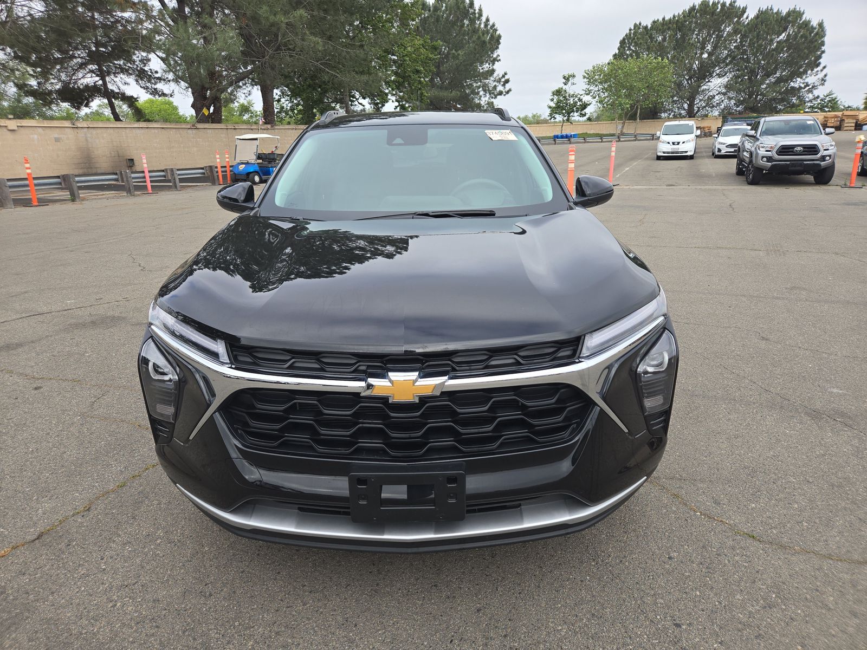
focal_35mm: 23
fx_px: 576
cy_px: 325
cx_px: 434
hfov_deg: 73.9
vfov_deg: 58.9
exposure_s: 1/463
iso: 25
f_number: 1.8
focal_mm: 5.4
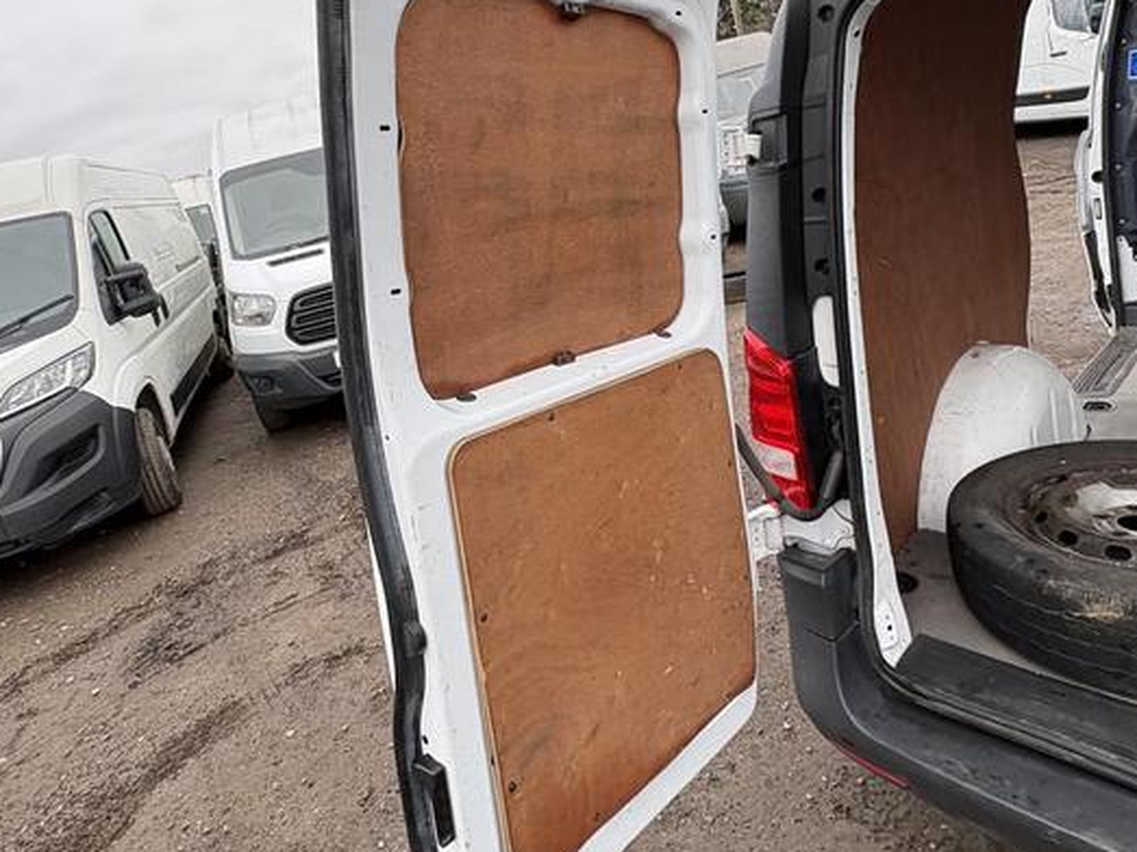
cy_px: 306
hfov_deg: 71.6
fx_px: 788
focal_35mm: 24
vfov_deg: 56.0
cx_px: 543
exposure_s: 1/137
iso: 40
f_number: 2.2
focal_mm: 2.22
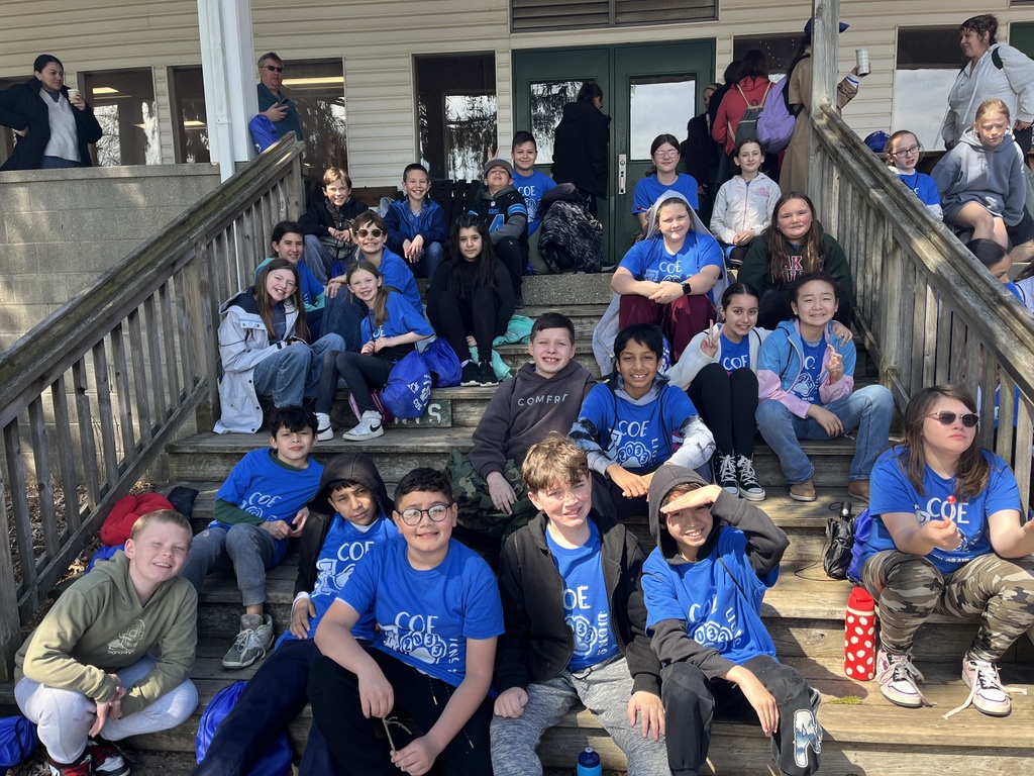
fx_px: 777
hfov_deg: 67.3
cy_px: 388
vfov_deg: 53.1
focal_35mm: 26
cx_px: 517
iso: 50
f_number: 1.6
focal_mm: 5.1
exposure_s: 1/672
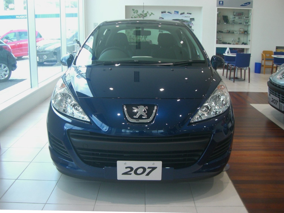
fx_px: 312
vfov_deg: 37.7
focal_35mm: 38
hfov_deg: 49.0
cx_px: 142
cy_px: 106
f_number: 2.7
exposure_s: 1/100
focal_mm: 6.2
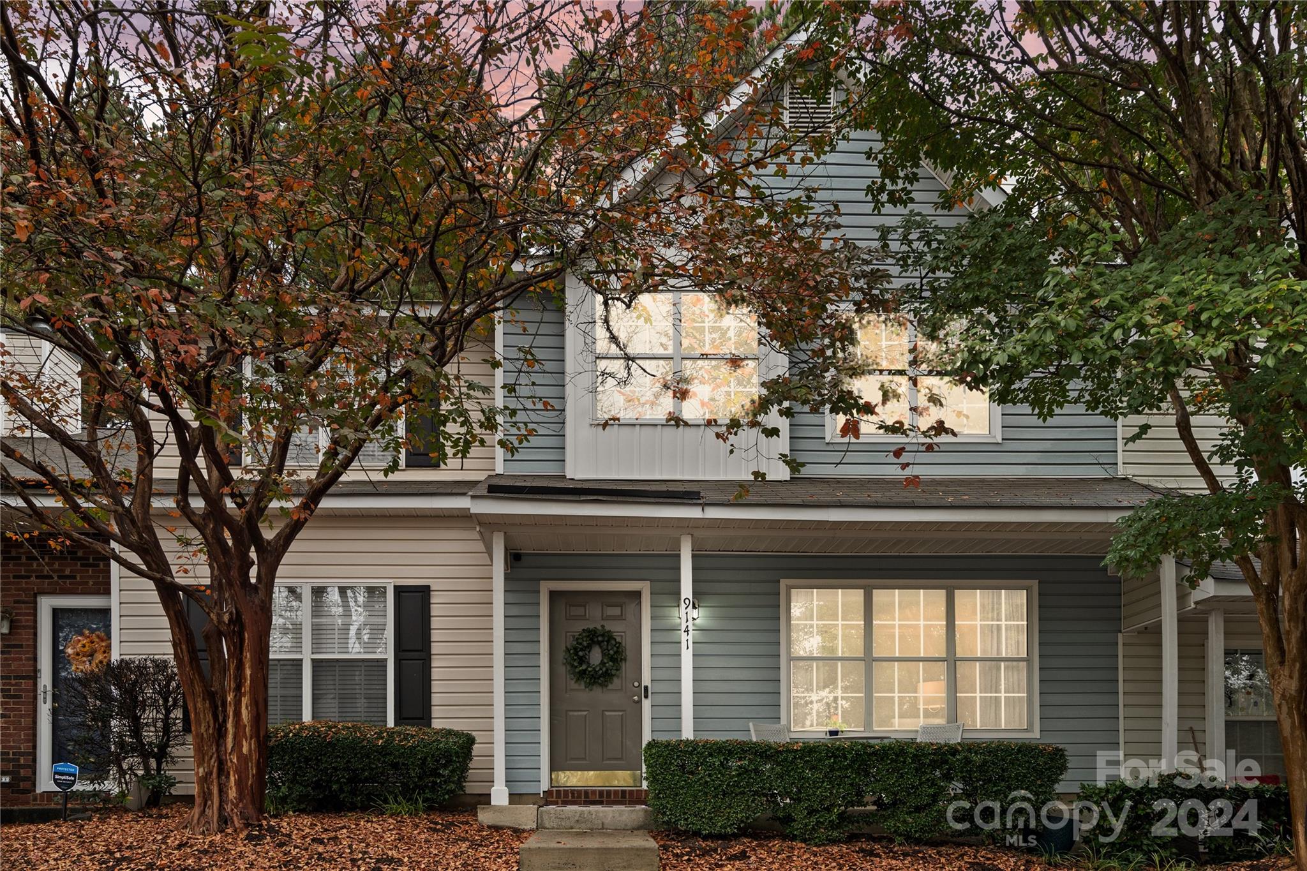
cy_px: 436
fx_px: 907
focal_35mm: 25
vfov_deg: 51.3
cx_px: 654
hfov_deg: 71.5
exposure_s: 1/125
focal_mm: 25
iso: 500
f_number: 8
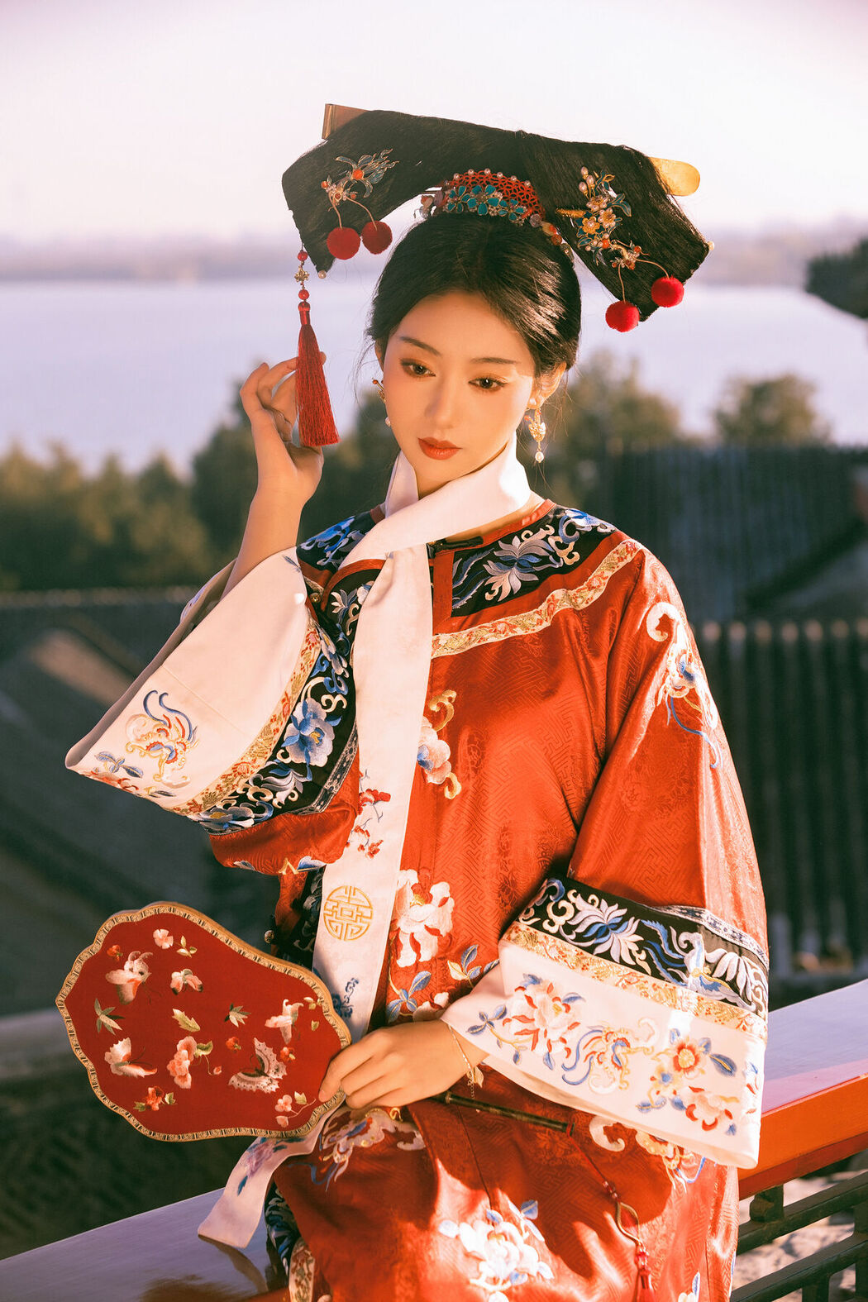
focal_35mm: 70
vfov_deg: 28.8
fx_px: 2531
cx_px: 434
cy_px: 651
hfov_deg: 19.5
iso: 100
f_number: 4.5
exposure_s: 1/200
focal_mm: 70
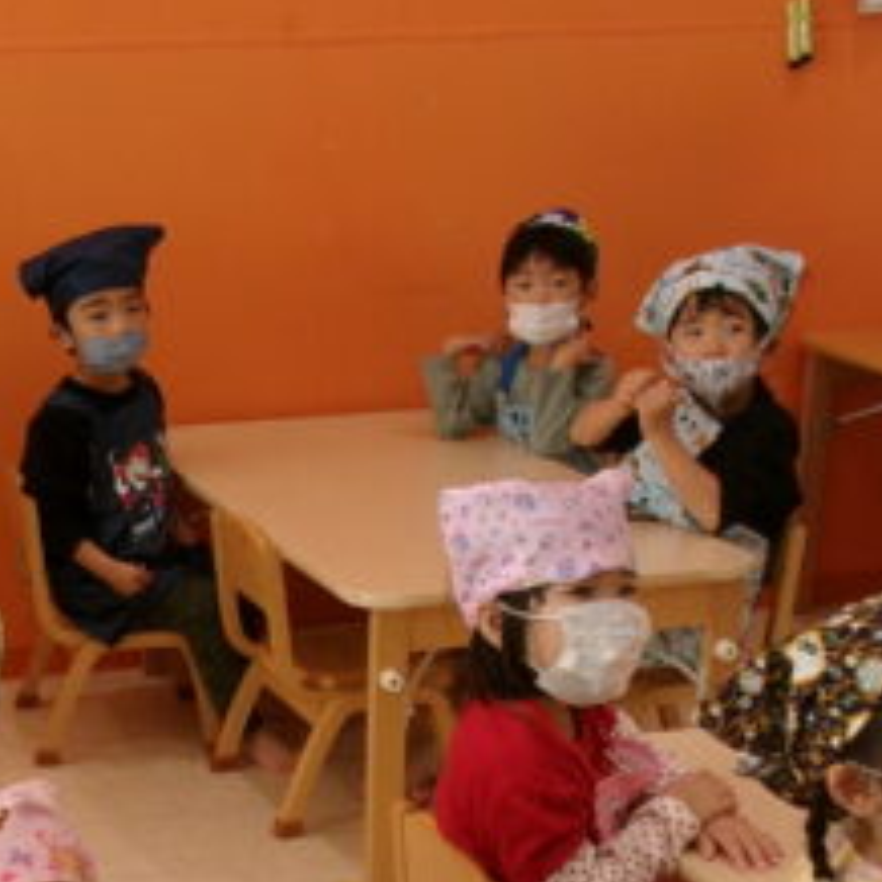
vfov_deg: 19.2
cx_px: 113
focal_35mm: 87
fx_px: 2508
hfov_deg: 19.6
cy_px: 959
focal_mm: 5.1
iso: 100
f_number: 3.9
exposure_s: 1/70
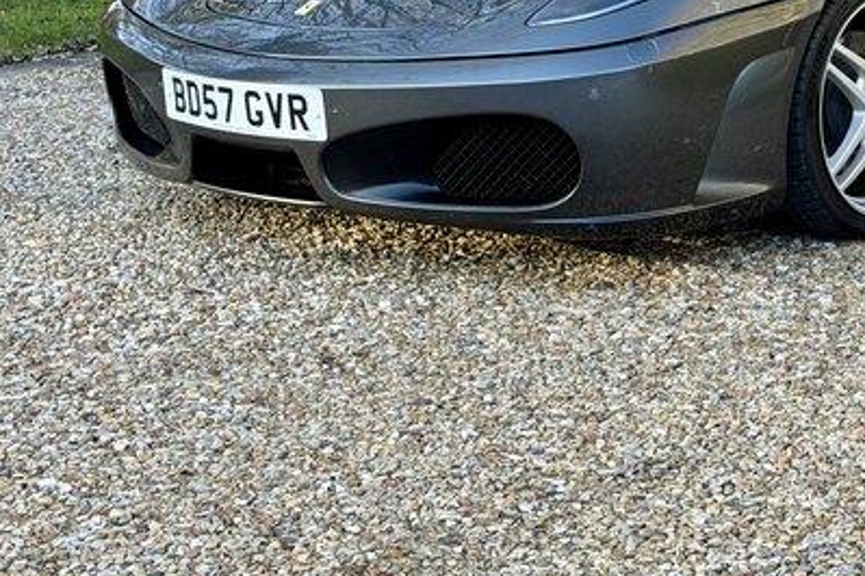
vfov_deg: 13.7
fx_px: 2403
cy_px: 182
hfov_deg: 19.8
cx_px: 852
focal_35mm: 100
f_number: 1.78
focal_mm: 6.76
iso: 64
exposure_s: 1/254
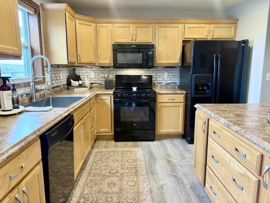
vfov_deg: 56.8
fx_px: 187
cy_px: 102
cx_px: 135
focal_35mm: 24
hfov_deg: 71.6
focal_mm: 6.76
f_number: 1.78
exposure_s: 1/60
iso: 250
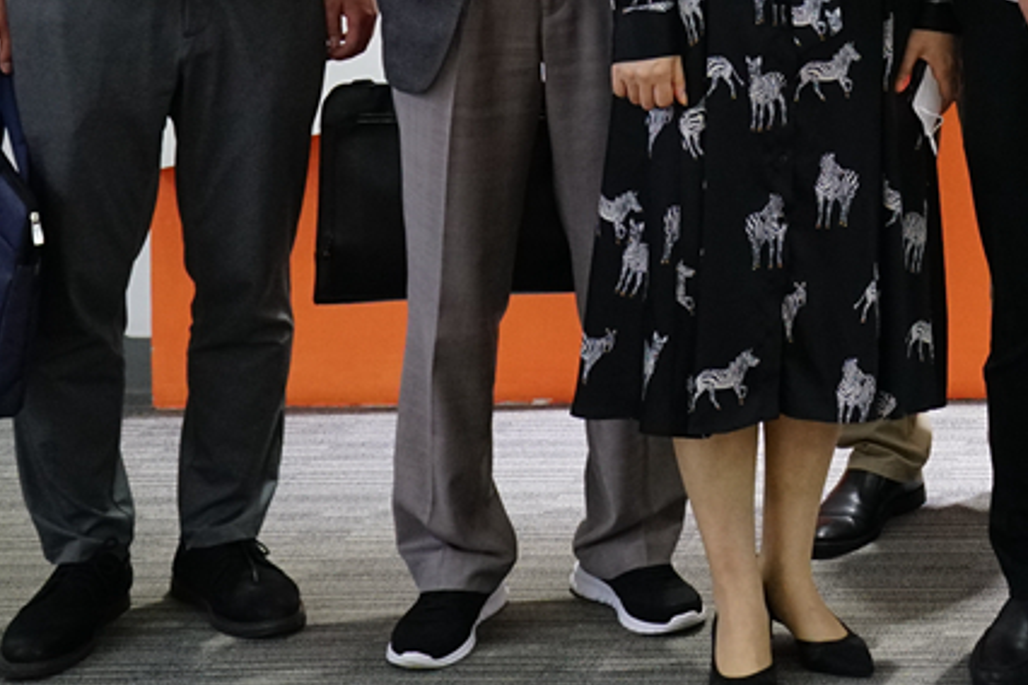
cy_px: -527
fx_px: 3198
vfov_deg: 11.4
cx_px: 1672
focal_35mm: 112
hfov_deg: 16.2
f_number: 4.5
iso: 2000
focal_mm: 30
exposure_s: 1/100
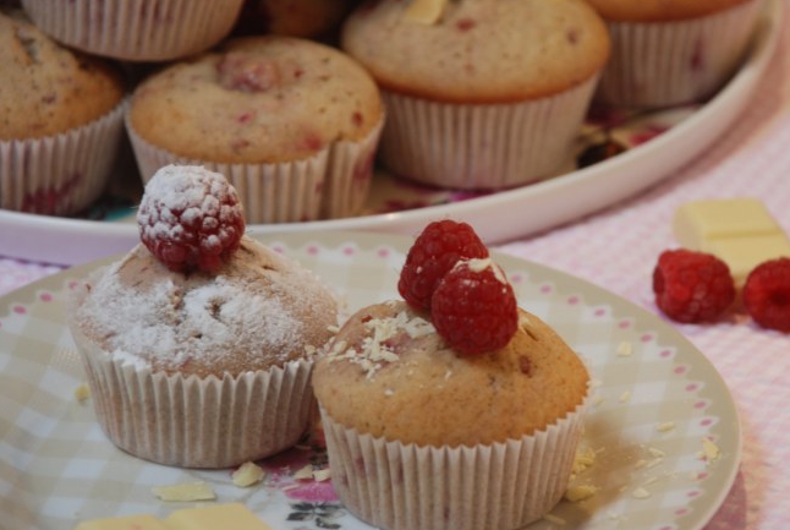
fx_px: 5508
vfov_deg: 5.5
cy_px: 241
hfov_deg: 8.2
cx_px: 419
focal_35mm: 251
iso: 160
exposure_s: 1/10
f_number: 5.6
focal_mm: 135
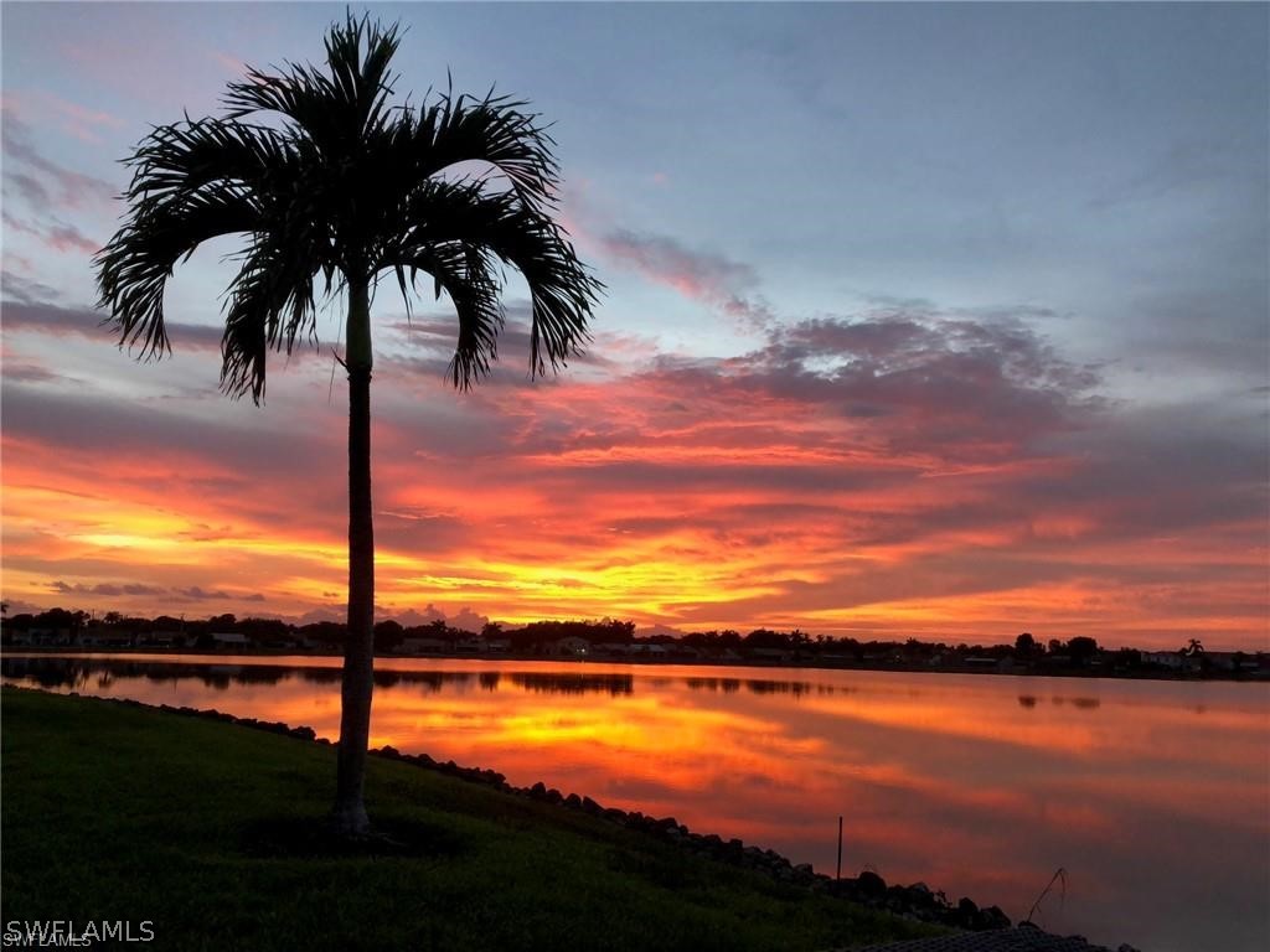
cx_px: 635
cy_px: 476
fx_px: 1027
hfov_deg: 63.4
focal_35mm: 28
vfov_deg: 49.7
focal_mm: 3.99
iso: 125
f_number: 1.8
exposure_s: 1/120
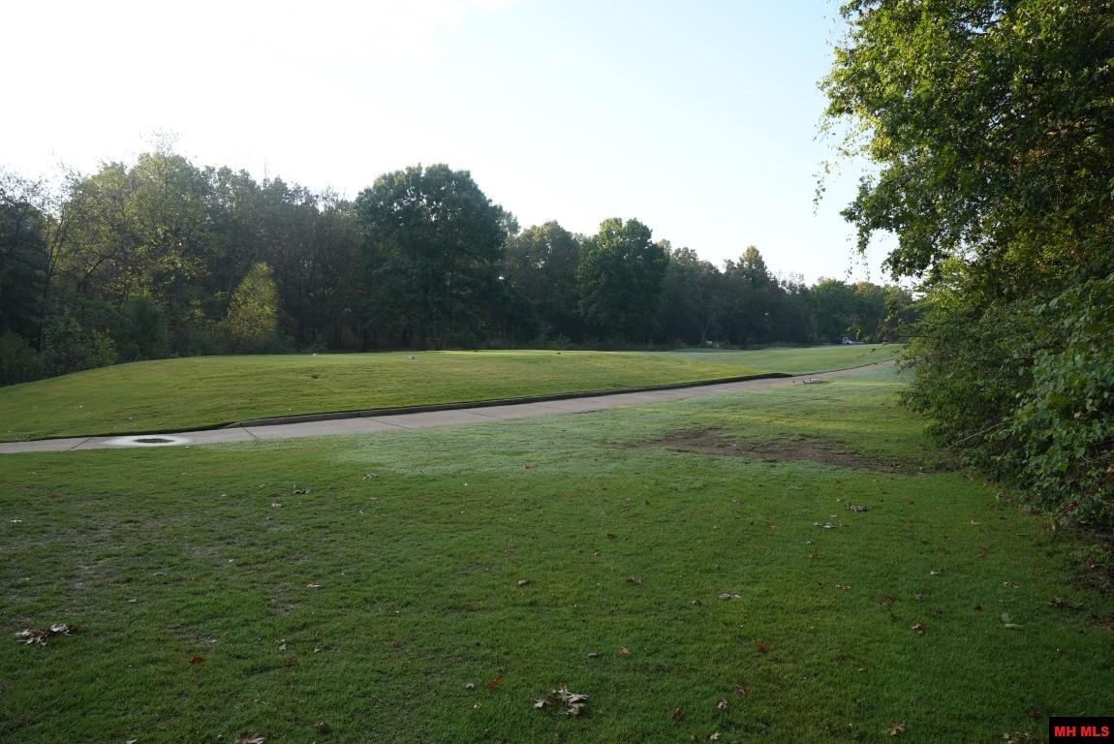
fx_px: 743
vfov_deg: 53.2
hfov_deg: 73.7
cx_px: 557
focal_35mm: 24
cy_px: 372
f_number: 10
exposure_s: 1/200
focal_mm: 24
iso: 640
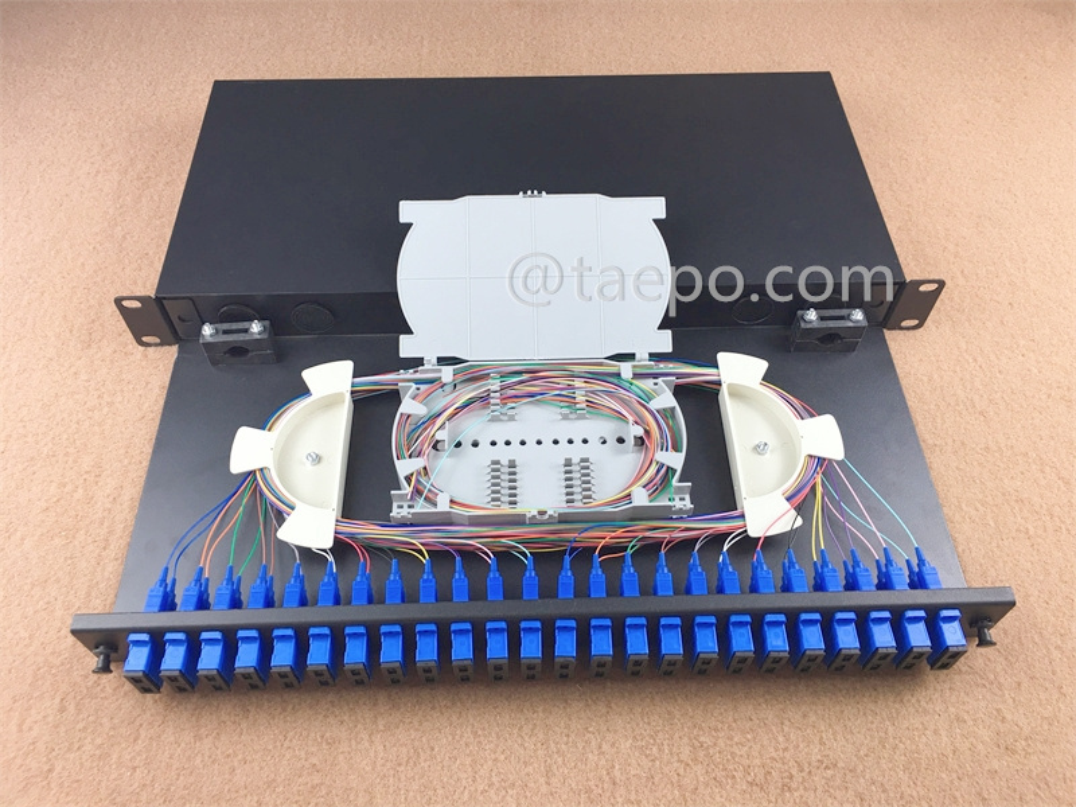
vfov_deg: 48.2
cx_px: 538
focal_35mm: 29
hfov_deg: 61.7
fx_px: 901
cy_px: 404
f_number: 2.2
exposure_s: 1/33
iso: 25
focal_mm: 4.15
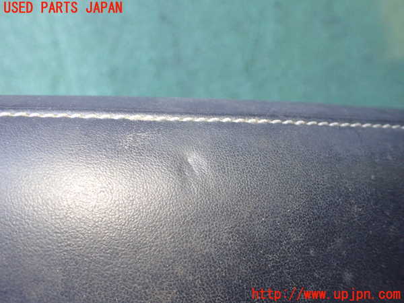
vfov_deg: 46.8
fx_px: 350
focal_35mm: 30
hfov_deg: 60.0
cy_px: 152
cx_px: 202
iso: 800
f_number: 2.3
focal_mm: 5.4
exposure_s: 1/100
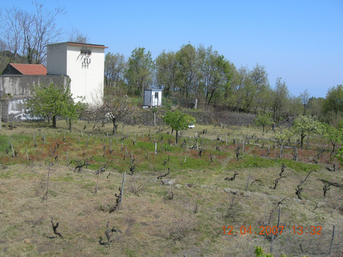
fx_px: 377
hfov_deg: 49.0
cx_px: 172
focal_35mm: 38
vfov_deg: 37.7
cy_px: 128
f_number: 4.8
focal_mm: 7.8
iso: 50
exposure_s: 1/470
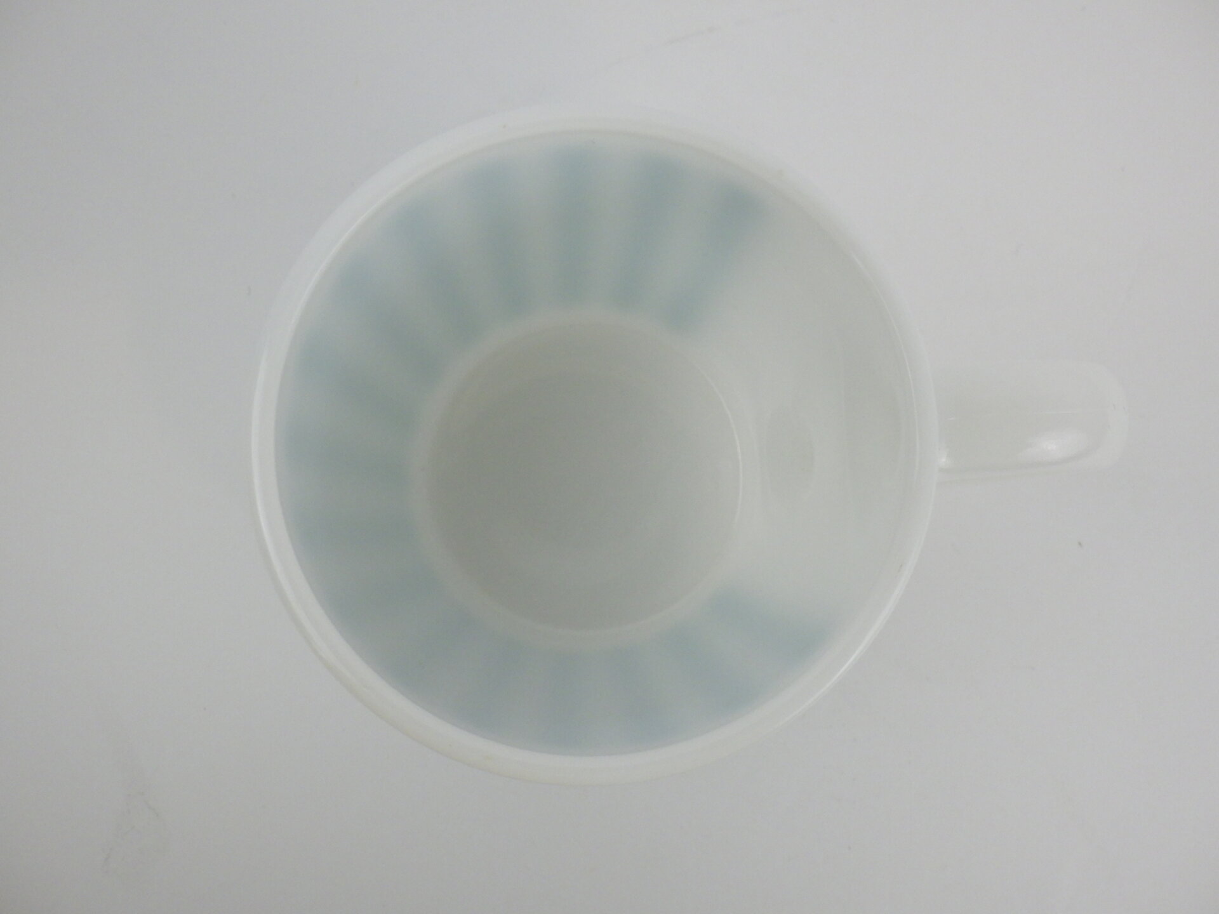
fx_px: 1197
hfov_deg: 54.0
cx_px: 610
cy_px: 457
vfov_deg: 41.8
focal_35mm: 34
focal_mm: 6.1
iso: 125
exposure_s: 1/60
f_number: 3.8
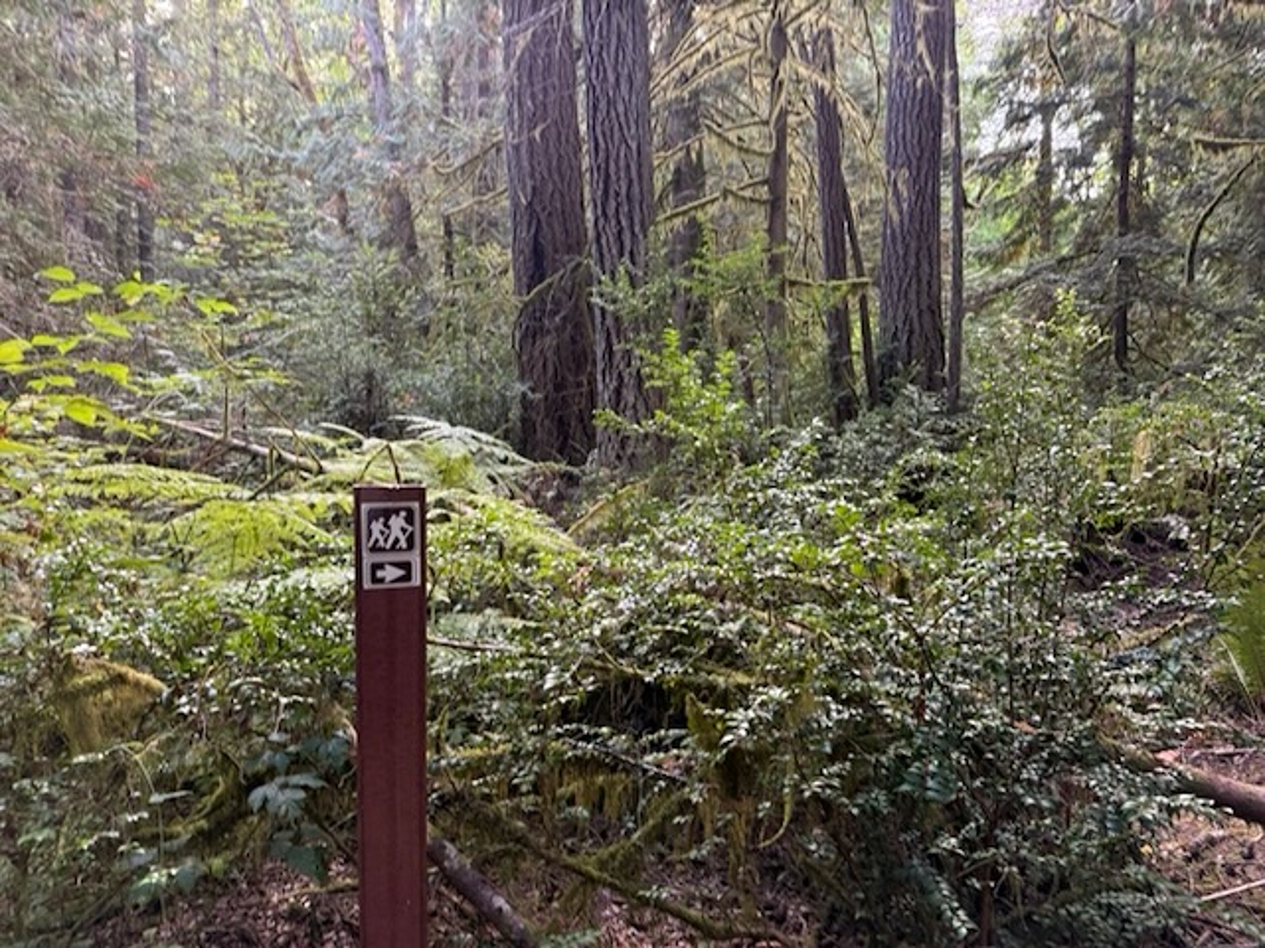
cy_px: 474
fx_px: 877
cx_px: 632
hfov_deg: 71.6
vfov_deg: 56.8
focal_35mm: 24
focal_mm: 6.76
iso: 250
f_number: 1.78
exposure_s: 1/60
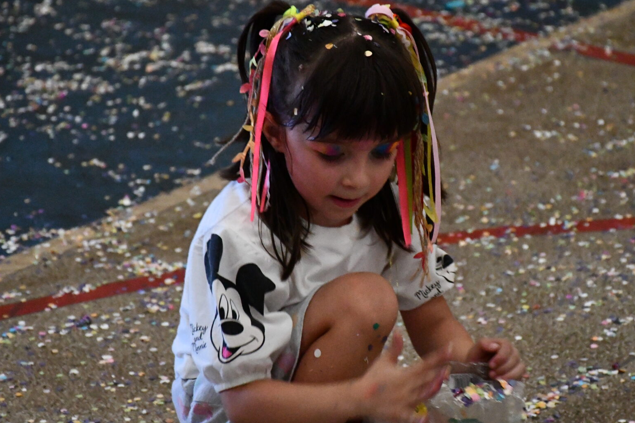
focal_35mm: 186
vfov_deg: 7.4
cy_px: 220
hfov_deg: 11.1
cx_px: 343
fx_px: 3281
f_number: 5.6
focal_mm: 100
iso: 12800
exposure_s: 1/80
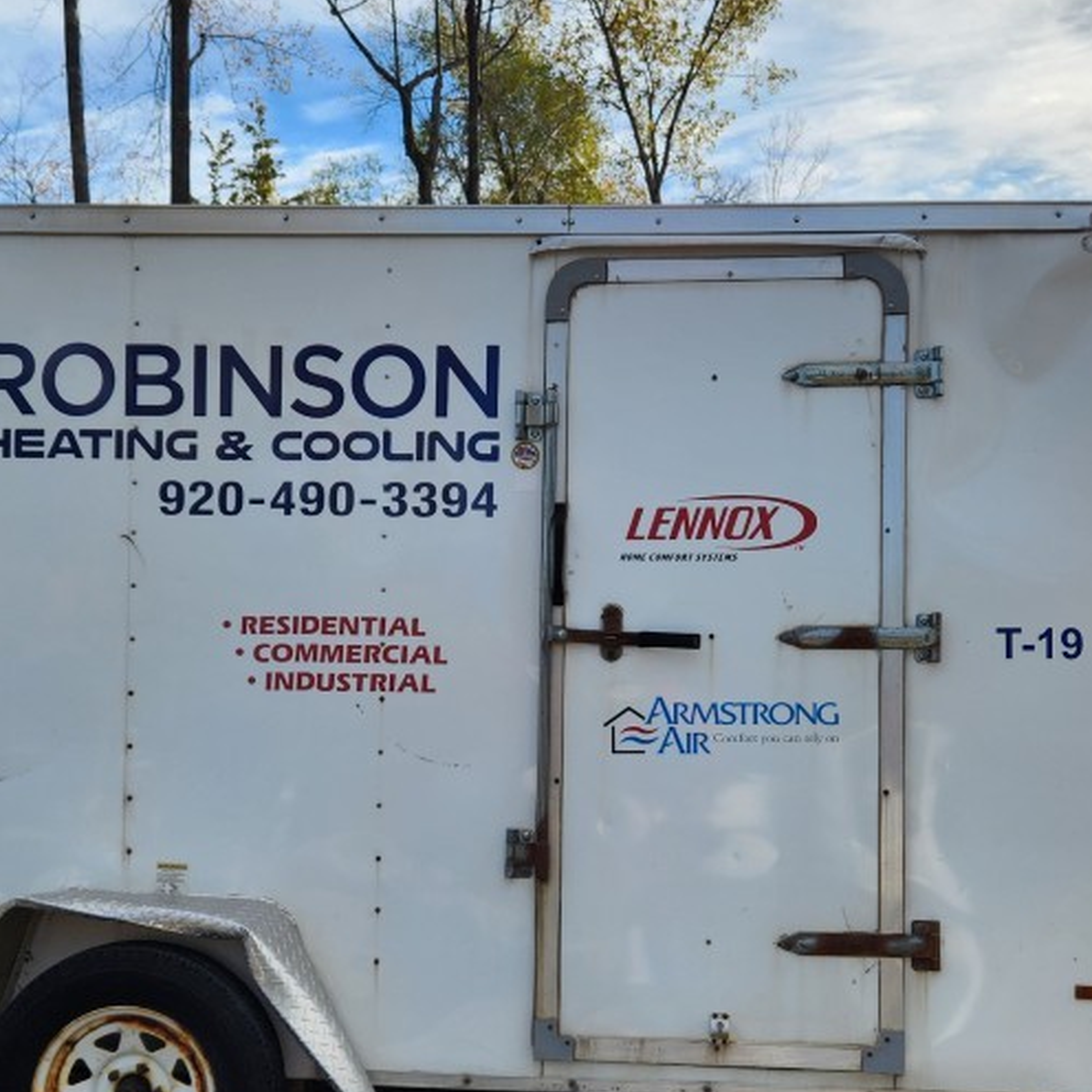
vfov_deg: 39.5
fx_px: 1499
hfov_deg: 40.0
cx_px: 526
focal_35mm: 42
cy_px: 729
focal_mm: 5.4
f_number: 1.8
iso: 20
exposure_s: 1/1588
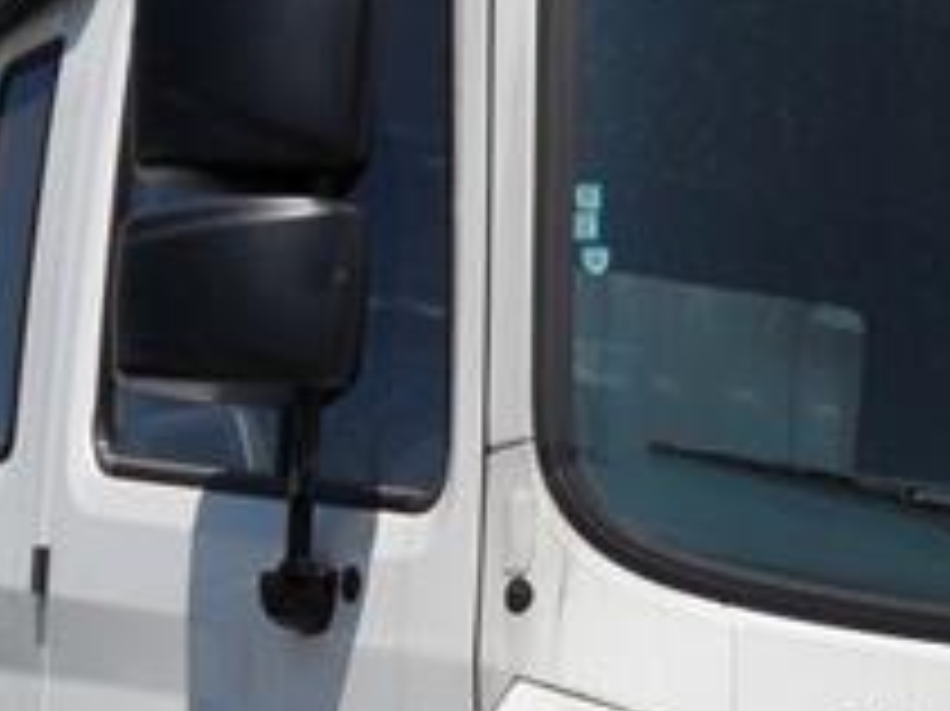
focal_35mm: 106
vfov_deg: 13.6
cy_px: 837
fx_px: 2907
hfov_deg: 18.5
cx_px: 680
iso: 80
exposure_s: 1/350
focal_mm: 6.3
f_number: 7.6
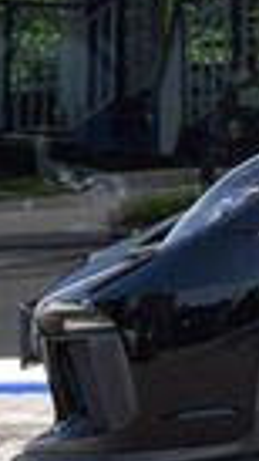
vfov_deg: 6.9
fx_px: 3762
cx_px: 1066
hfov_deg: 3.7
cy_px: -155
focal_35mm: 308
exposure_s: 1/400
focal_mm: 35
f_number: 10
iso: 200
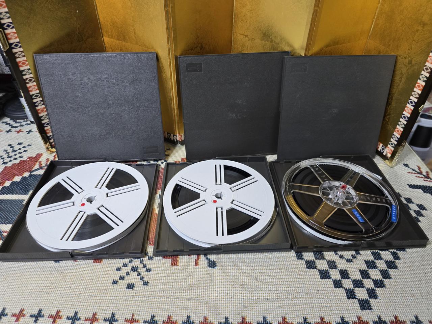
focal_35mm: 23
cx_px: 216
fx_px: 287
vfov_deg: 58.9
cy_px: 162
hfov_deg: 73.9
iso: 500
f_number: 1.7
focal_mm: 6.3
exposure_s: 1/120
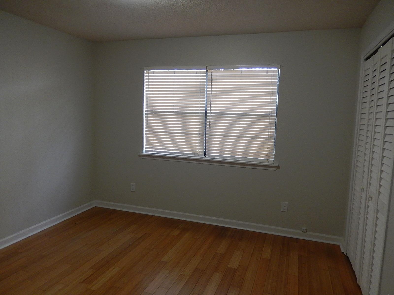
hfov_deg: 69.4
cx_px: 197
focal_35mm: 25
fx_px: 285
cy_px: 148
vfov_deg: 54.9
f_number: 3.4
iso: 280
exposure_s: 1/30
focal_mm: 4.5
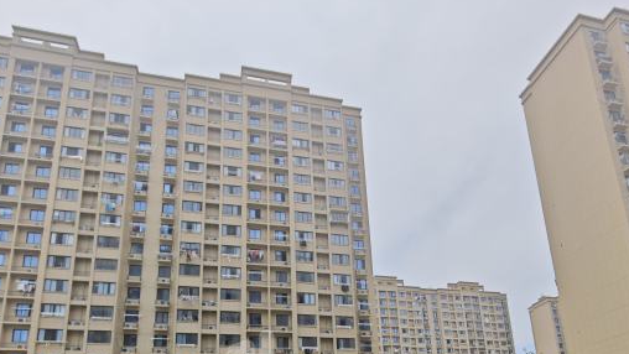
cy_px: 364
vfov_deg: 40.9
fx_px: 400
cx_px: 318
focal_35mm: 24
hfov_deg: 76.3
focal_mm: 2.16
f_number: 2.2
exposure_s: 1/982
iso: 50
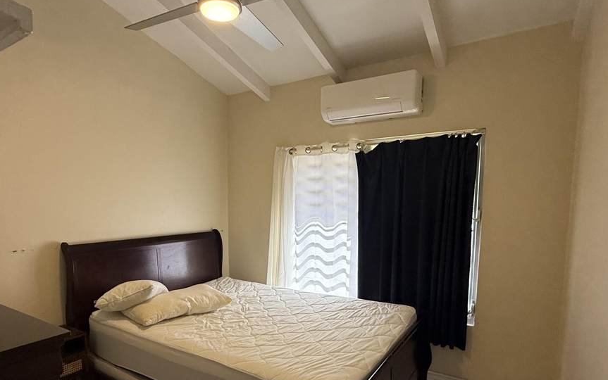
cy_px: 239
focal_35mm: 22
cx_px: 276
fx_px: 365
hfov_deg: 79.4
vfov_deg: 54.4
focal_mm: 2.22
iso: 200
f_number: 2.2
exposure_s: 1/120
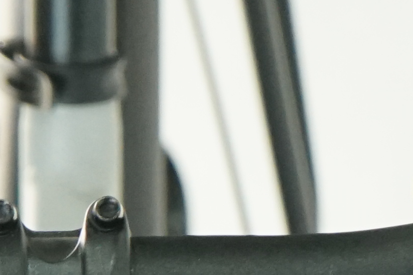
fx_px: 5826
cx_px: 68
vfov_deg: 2.7
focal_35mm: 508
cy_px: 904
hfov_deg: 4.1
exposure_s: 1/200
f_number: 5.6
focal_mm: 70
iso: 2500
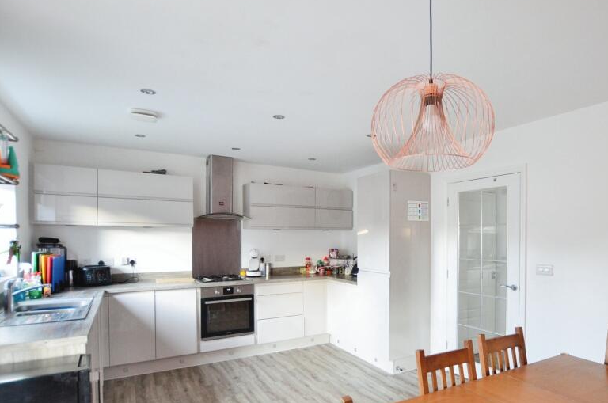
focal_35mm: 20
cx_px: 365
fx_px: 337
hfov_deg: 83.1
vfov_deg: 60.7
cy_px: 257
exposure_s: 1/30
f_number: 3.5
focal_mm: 10
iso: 1100
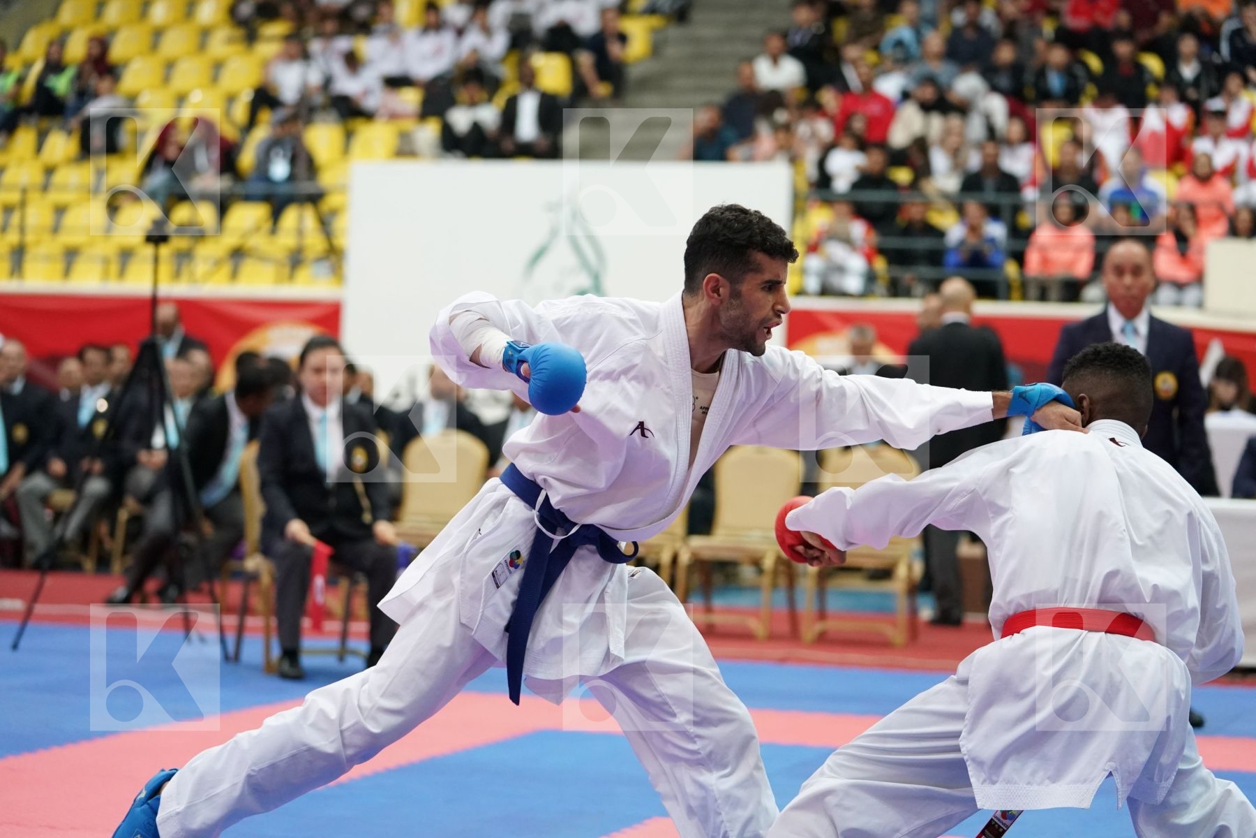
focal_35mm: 90
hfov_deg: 22.6
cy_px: 419
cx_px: 628
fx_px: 3140
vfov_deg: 15.2
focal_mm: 90
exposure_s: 1/1000
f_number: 2.8
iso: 4000
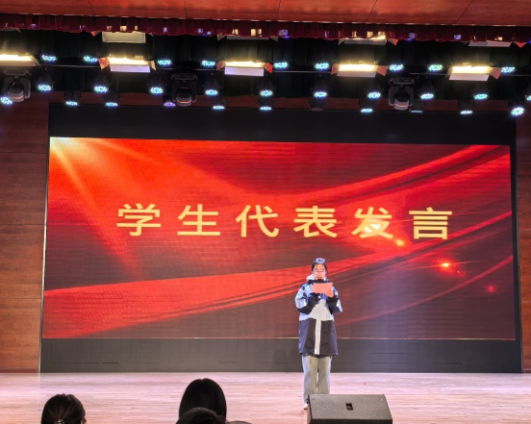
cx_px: 269
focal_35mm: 52
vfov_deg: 29.1
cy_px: 215
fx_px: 817
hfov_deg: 36.0
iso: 50
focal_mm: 5.75
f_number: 2
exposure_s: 1/100
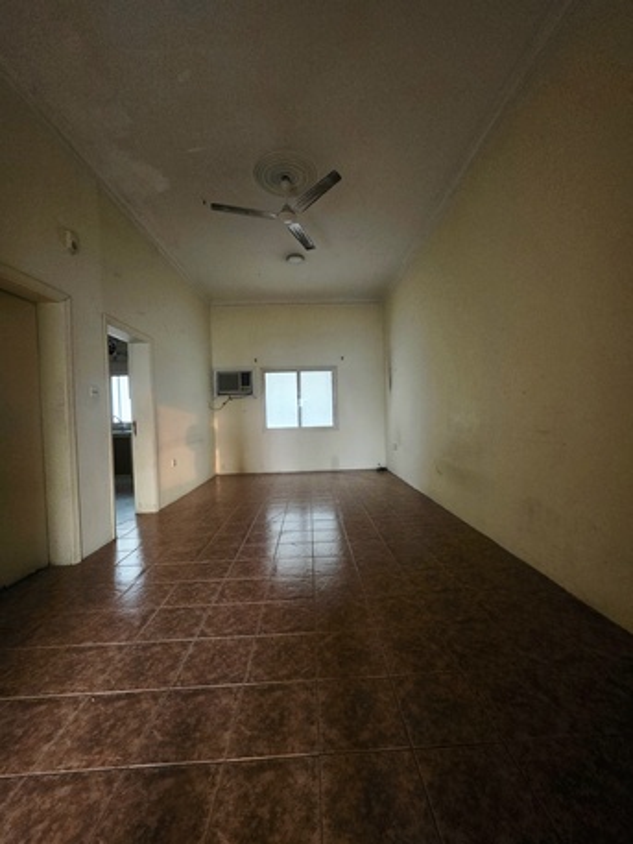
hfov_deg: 89.9
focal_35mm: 13
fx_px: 317
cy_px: 422
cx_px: 316
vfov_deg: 106.2
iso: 1250
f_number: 1.9
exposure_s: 1/50.3
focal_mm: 2.2
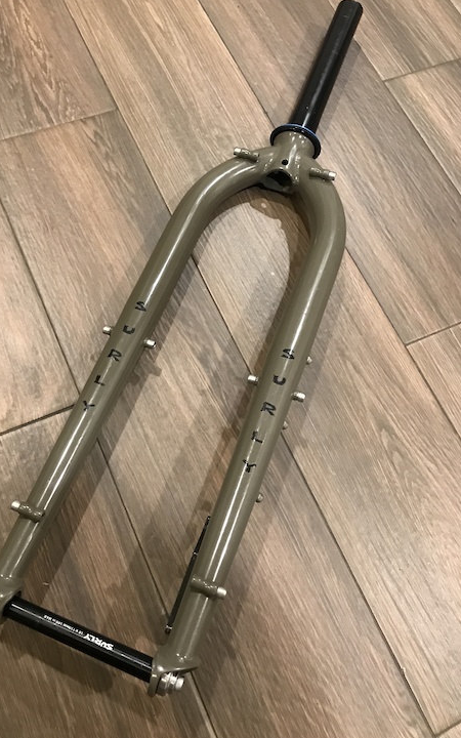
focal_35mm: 33
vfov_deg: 58.0
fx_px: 663
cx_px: 164
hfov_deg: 38.0
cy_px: 335
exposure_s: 1/13
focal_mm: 3.99
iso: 100
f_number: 1.8
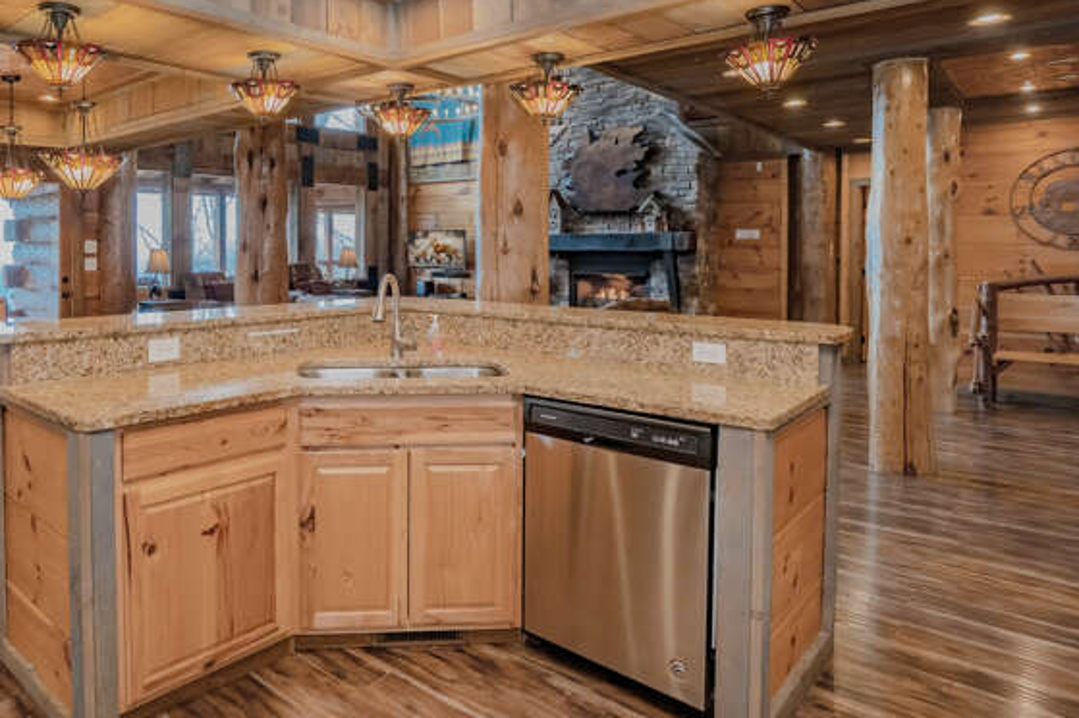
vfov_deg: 57.1
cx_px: 386
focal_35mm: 22
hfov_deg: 76.8
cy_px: 332
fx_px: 659
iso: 2000
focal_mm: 16
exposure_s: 1/80
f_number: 6.3
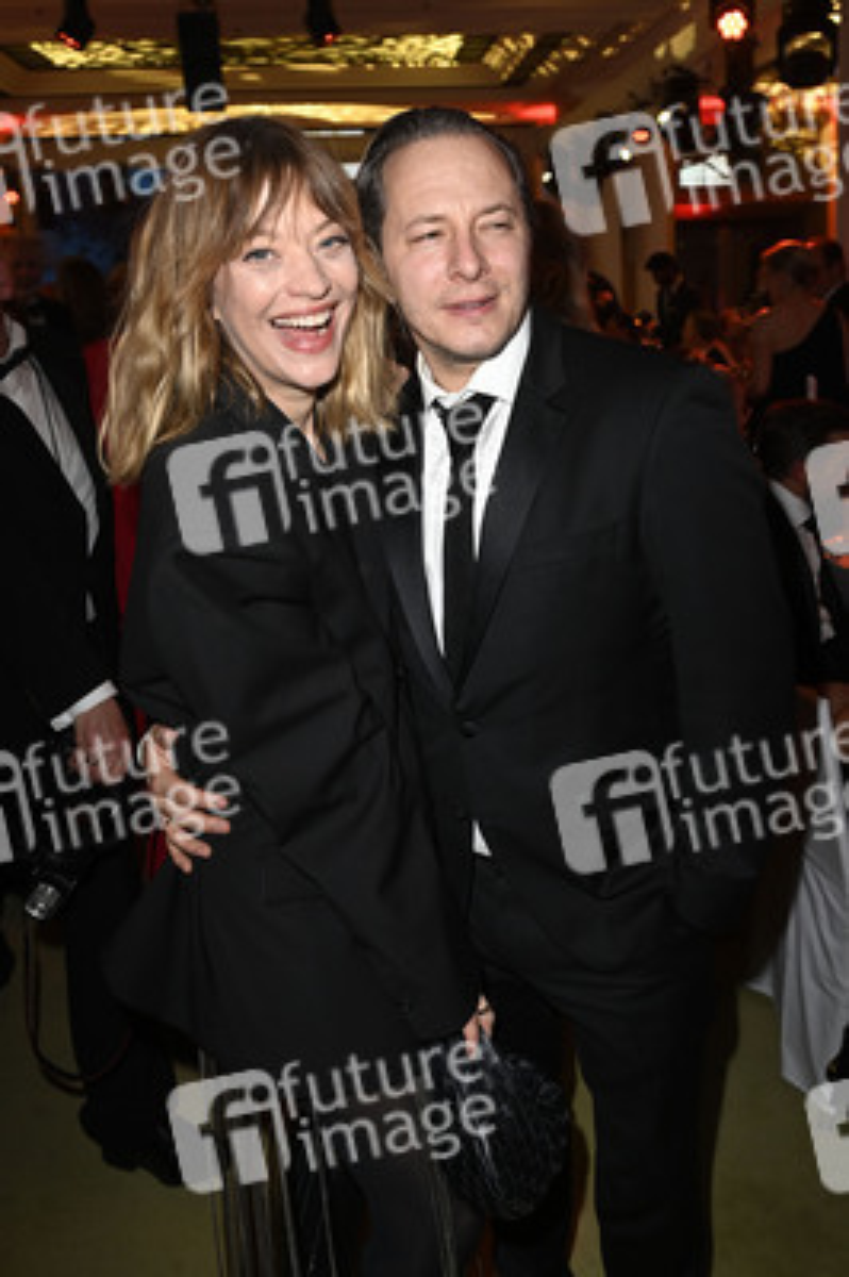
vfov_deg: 67.4
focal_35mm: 27
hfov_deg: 47.9
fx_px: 957
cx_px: 424
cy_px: 638
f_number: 5.6
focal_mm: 27
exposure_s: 1/60
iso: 1600
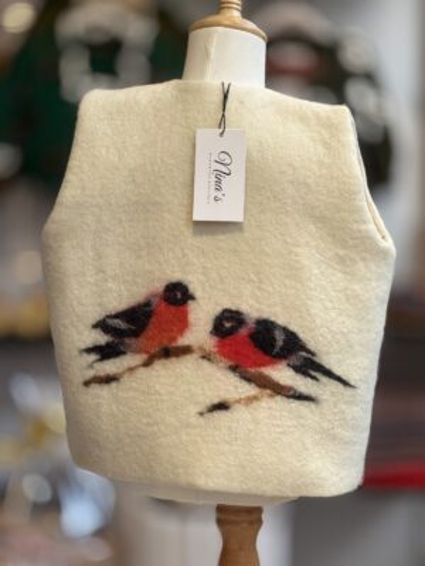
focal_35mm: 120
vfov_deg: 16.4
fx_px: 1964
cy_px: 283
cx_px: 212
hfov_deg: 12.3
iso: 100
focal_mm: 15.66
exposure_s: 1/100
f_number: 2.8
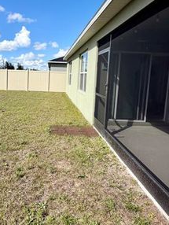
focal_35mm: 26
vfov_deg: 66.8
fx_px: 169
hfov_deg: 51.6
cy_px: 94
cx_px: 50
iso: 25
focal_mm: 2.22
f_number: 2.2
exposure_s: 1/770
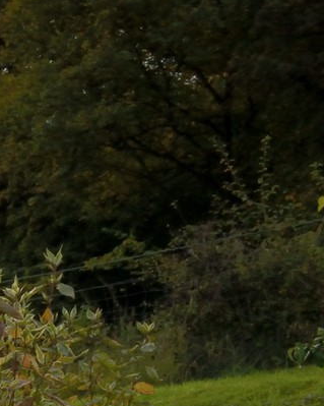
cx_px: -456
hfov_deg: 11.6
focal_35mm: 109
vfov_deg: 16.7
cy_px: 515
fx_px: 1307
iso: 400
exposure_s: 1/125
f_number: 18
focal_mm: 29
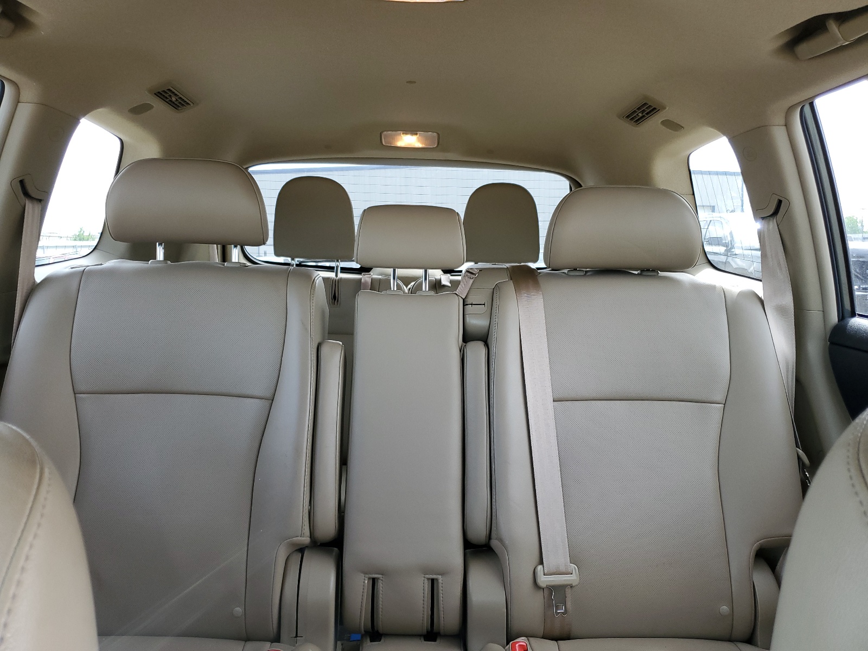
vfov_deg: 53.1
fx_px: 652
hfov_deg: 67.3
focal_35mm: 26
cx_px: 434
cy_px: 326
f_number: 1.5
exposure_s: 1/120
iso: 69
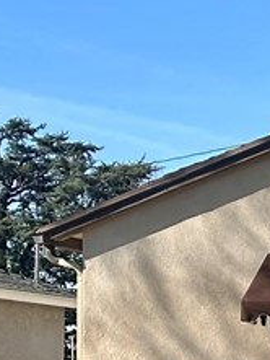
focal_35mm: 222
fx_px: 2307
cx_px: 782
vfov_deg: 8.8
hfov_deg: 6.2
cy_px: 378
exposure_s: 1/2028
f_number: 1.78
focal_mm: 6.86
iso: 64
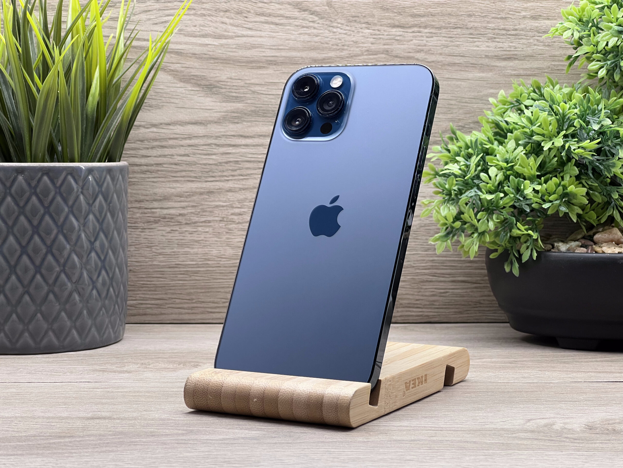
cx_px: 312
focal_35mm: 77
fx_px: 1386
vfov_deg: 19.1
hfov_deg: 25.3
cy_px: 234
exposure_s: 1/100
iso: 100
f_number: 2.8
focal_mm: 9
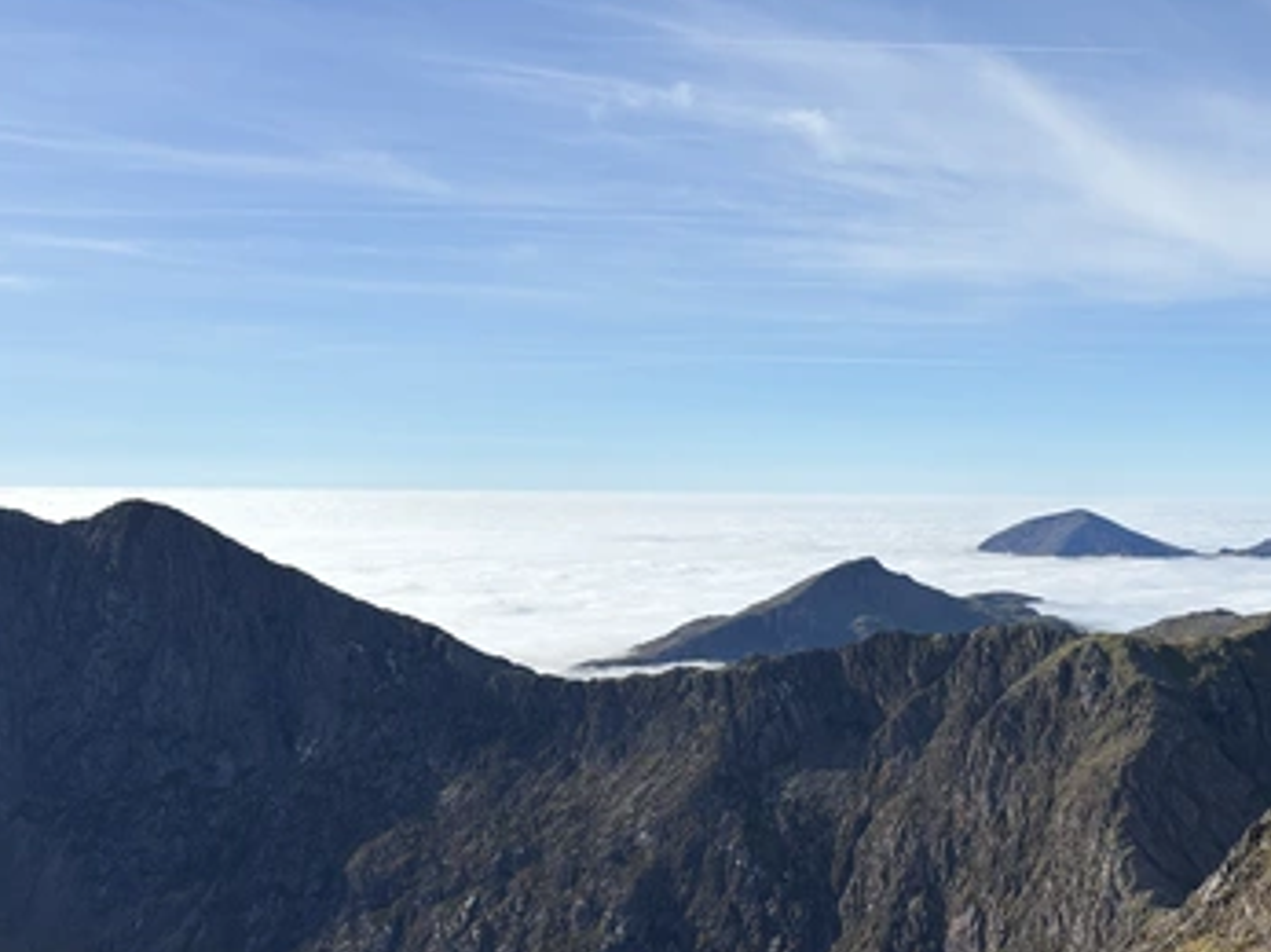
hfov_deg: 36.8
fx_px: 1835
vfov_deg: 28.9
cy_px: 626
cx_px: 1027
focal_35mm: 50
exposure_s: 1/6329
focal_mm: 5.96
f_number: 1.6
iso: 50
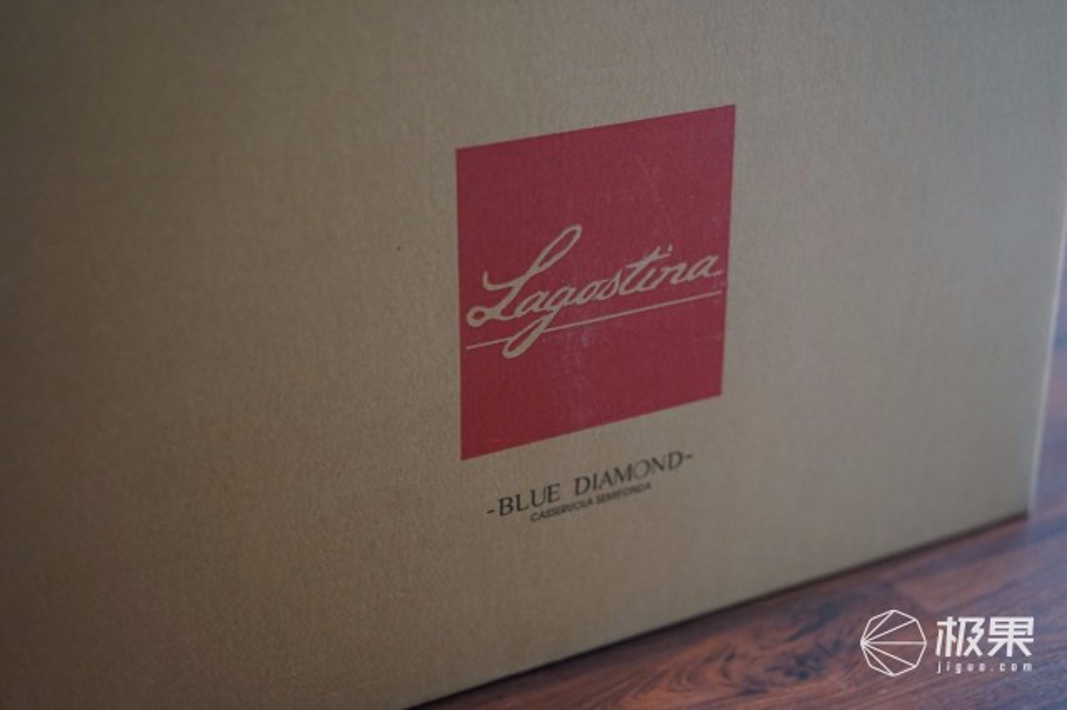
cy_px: 355
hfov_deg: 36.3
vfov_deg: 24.6
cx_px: 534
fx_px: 1629
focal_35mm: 55
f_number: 2.2
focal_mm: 55
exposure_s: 1/60
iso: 2500
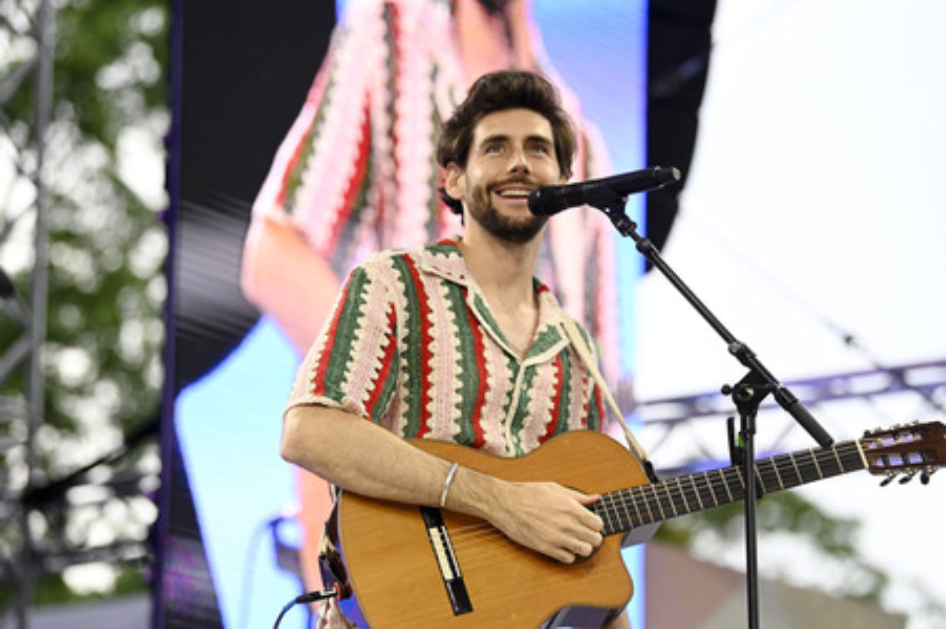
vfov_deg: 10.1
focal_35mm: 135
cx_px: 473
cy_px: 314
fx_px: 3545
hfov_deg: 15.2
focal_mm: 135
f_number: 3.5
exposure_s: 1/3200
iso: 2000
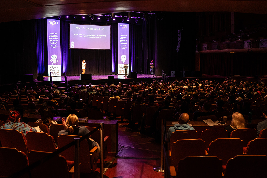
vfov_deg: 37.9
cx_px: 134
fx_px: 260
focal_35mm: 35
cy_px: 89
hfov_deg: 54.4
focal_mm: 35
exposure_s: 1/100
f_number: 2.5
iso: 3200
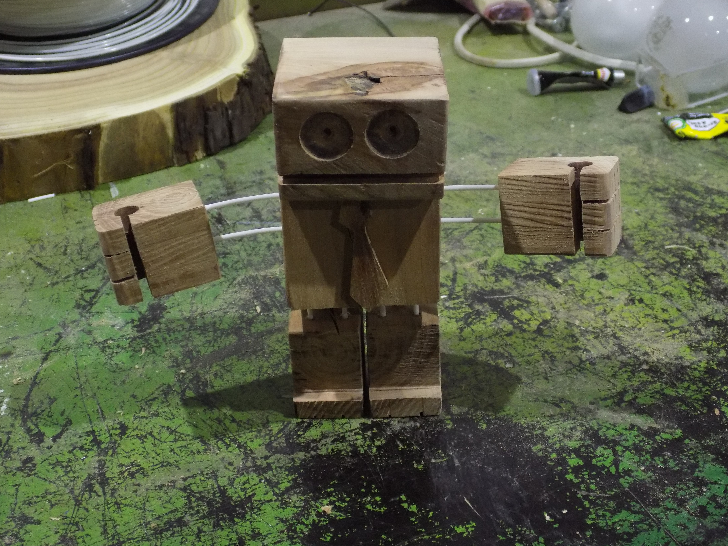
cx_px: 364
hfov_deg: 41.2
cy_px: 273
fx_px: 967
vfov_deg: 31.5
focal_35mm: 46
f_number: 3.7
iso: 400
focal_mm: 8.1
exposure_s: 1/25
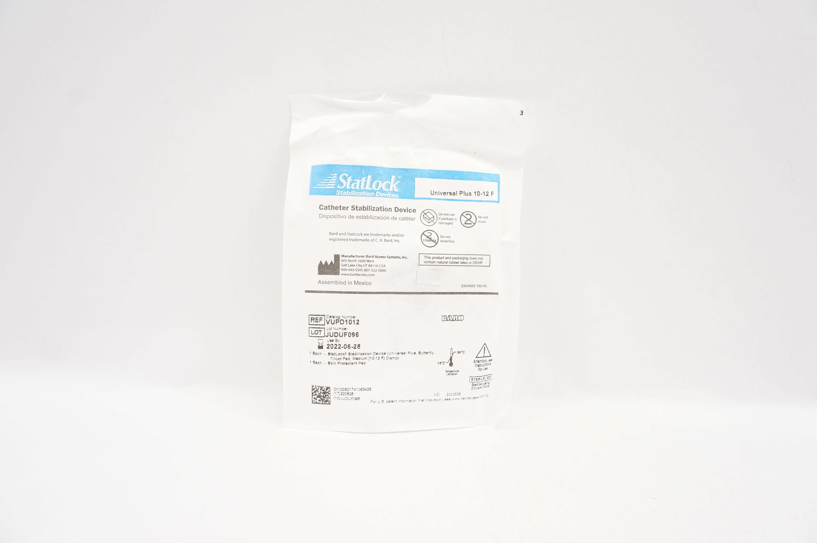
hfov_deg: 67.4
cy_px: 272
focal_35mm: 27
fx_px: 612
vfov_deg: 47.8
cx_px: 408
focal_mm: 18
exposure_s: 1/30
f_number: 8
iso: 400
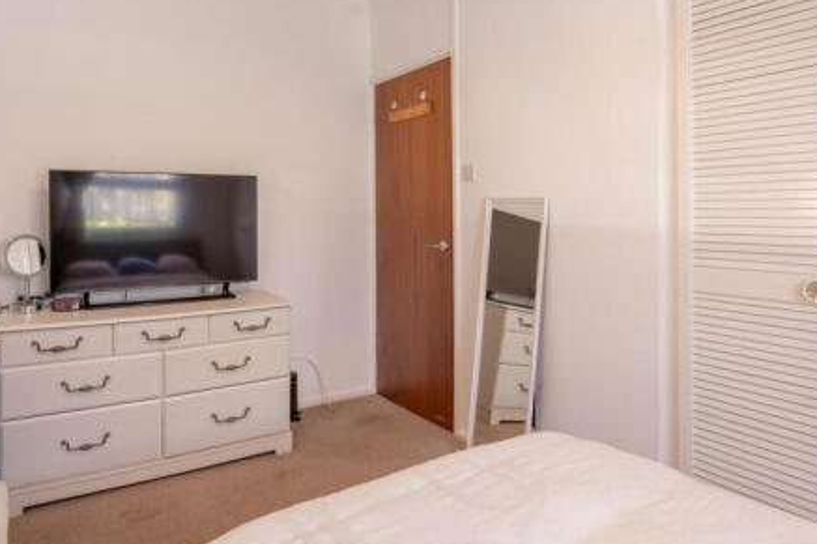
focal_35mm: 25
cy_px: 218
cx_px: 349
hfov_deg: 71.7
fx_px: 561
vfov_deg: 51.4
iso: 320
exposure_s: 1/160
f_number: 8
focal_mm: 16.5
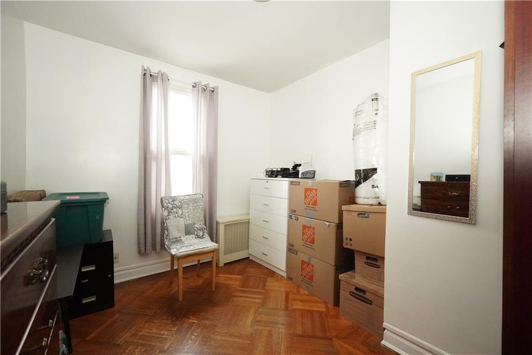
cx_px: 266
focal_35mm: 15
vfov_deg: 77.3
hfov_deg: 100.4
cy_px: 178
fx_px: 222
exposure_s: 1/125
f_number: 4.5
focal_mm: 10
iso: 4000
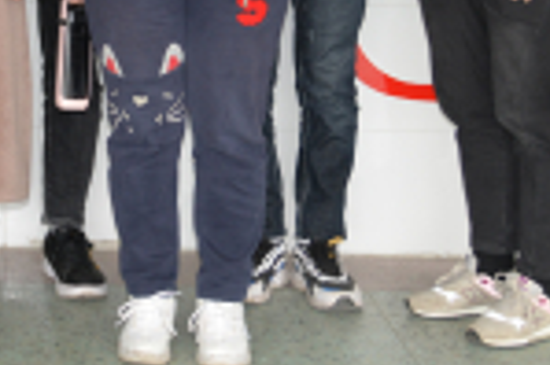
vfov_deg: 9.8
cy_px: -212
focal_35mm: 134
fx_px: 2045
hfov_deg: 14.8
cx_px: -96
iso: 360
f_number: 4
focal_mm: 40
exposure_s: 1/125
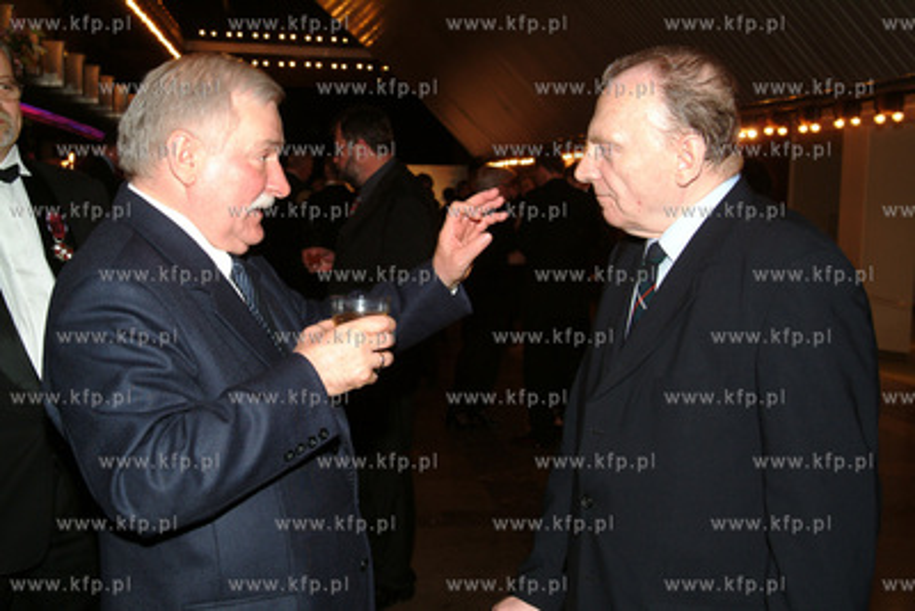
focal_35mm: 42
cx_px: 458
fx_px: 1068
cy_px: 306
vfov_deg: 31.9
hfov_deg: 46.4
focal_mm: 28
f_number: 5.6
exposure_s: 1/30
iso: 400
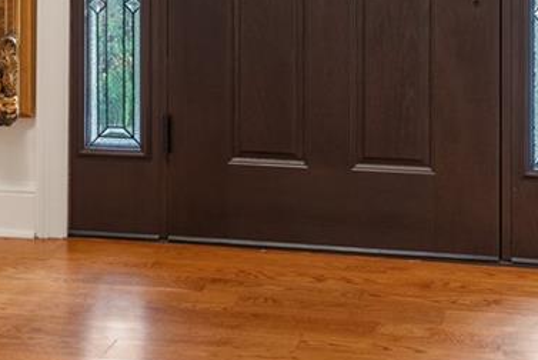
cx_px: 221
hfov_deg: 21.4
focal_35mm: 95
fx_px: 1421
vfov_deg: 14.1
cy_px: -45
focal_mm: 35
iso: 250
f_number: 5.6
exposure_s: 1/1.25
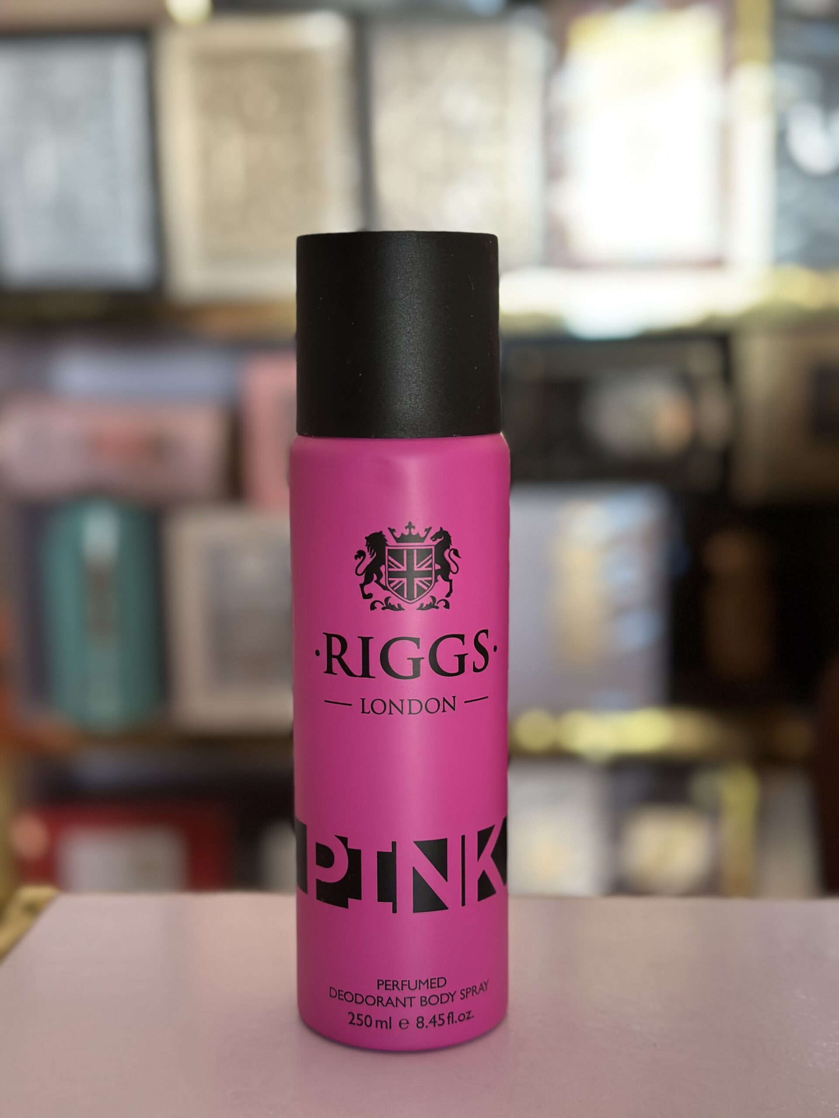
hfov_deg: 30.3
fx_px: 1551
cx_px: 420
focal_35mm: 48
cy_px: 559
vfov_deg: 39.7
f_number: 1.78
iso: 125
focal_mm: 6.86
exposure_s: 1/60
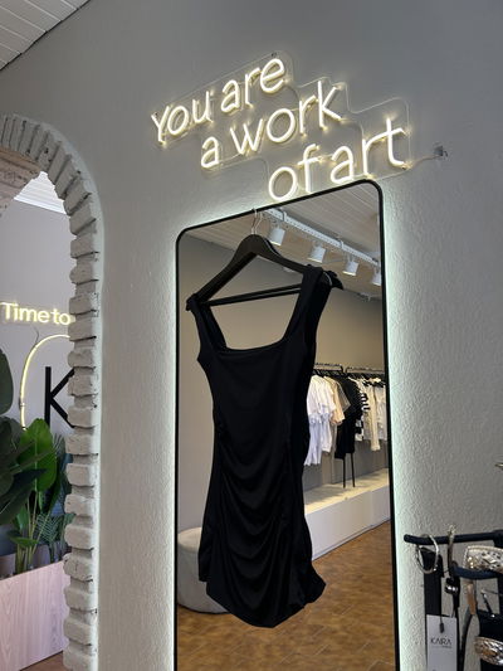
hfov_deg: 53.1
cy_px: 336
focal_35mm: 26
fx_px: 504
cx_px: 252
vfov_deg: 67.3
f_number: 1.5
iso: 40
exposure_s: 1/100
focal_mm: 5.7
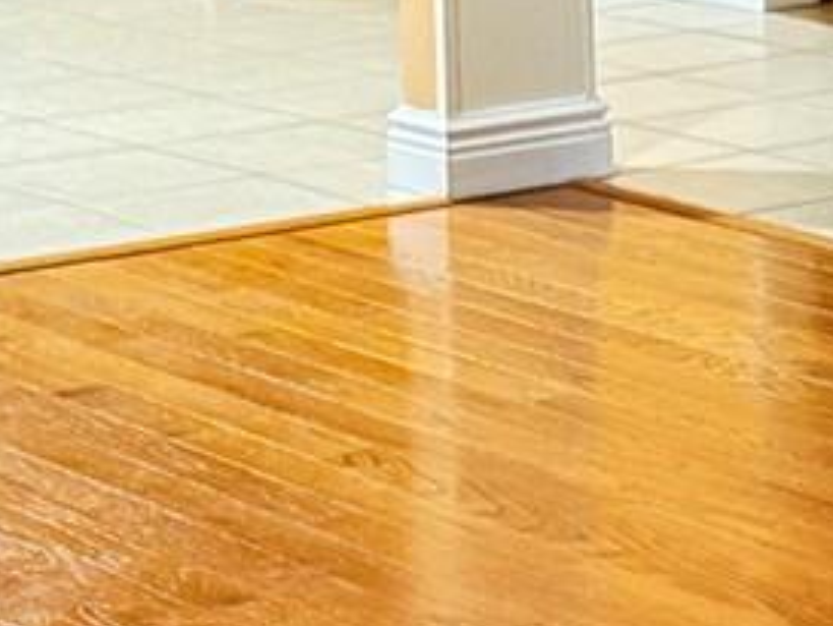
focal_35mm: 180
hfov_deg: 11.0
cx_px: 412
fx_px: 4333
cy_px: 501
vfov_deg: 8.2
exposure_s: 1/40
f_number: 1.78
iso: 800
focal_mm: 6.76
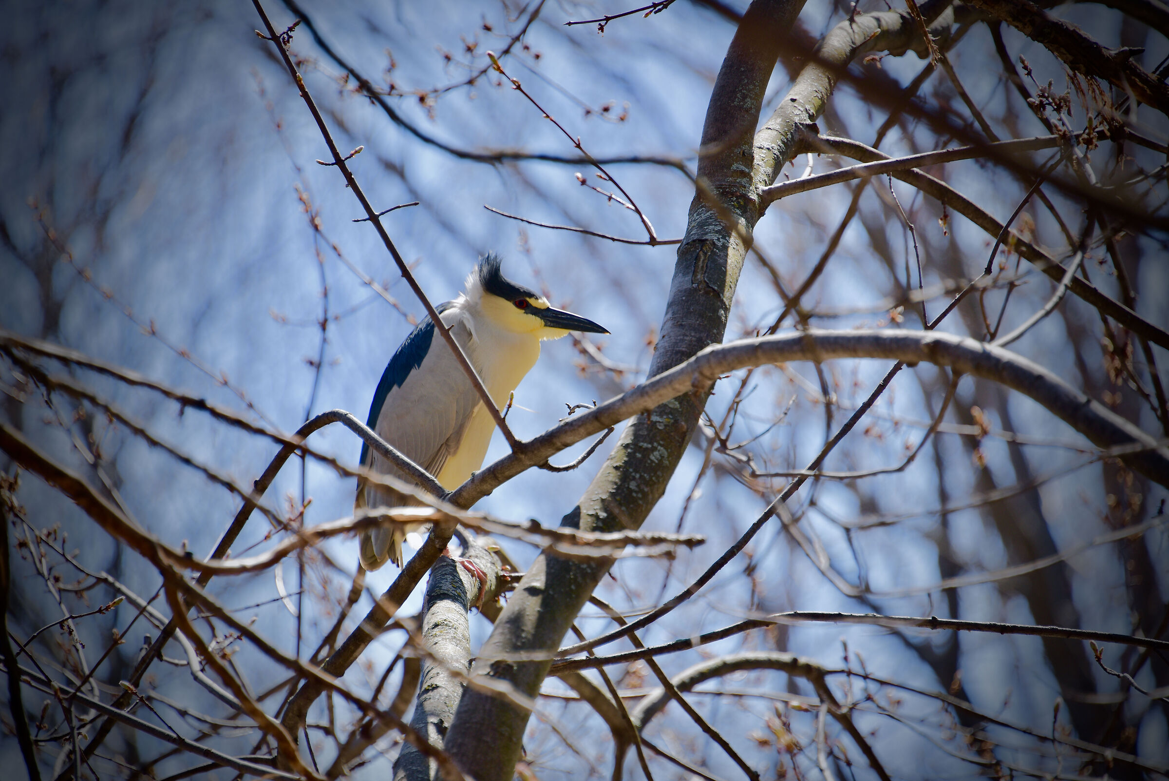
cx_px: 584
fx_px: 9745
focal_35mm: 300
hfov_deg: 6.9
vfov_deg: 4.6
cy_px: 390
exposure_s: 1/640
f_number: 5.6
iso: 200
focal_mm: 300
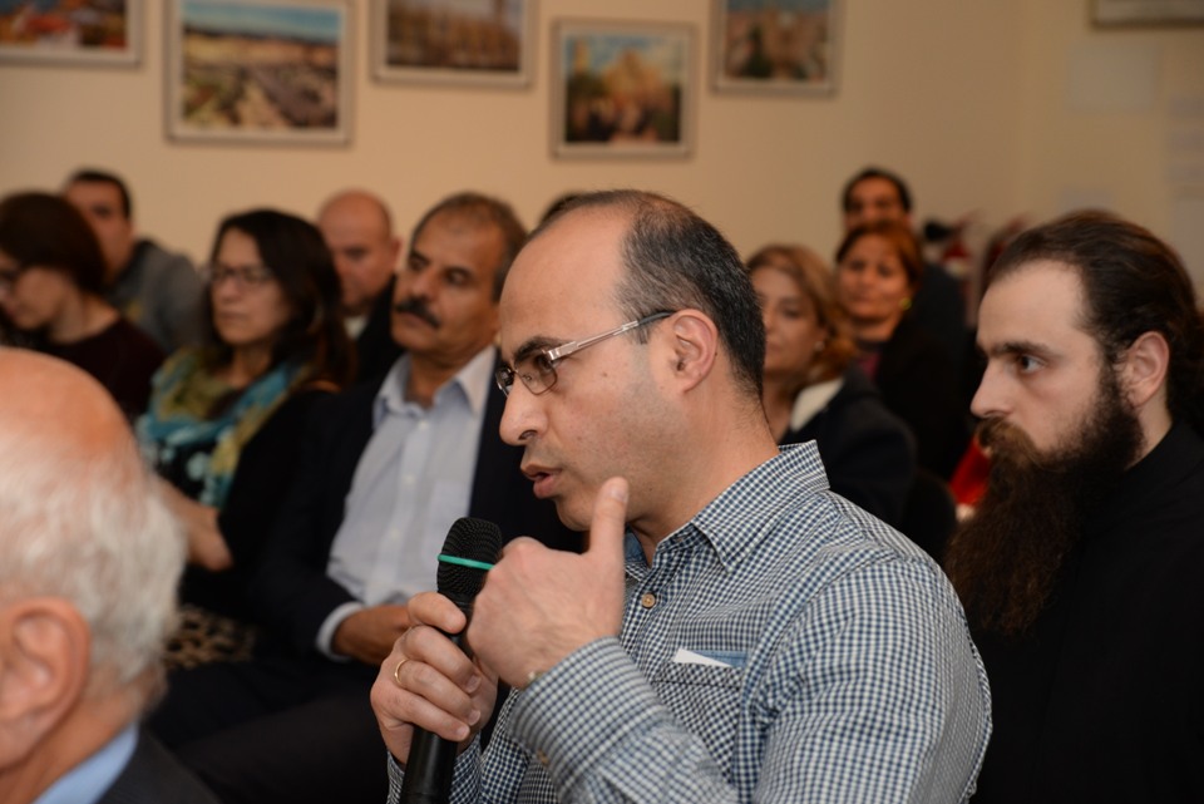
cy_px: 402
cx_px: 602
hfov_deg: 28.8
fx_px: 2342
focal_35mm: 70
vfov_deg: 19.5
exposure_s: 1/50
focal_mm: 70
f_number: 5
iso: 800
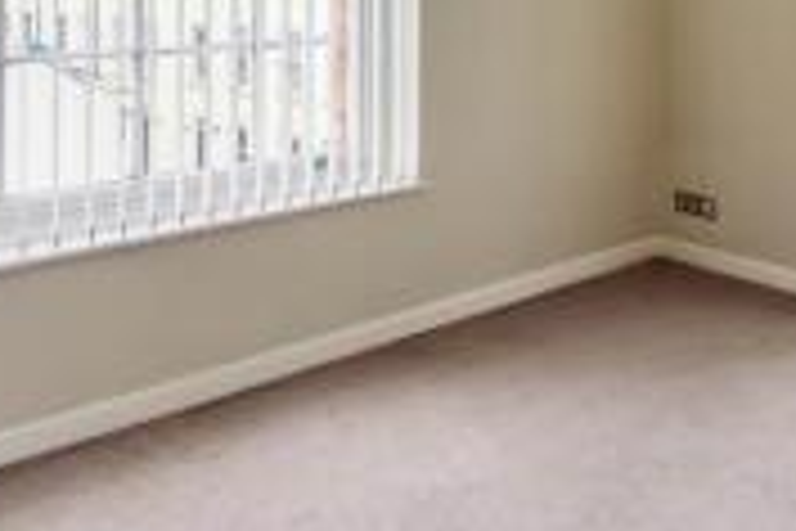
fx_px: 951
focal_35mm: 43
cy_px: -47
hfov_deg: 41.8
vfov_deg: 28.4
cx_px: 715
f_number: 9
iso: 250
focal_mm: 16
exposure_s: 1/13
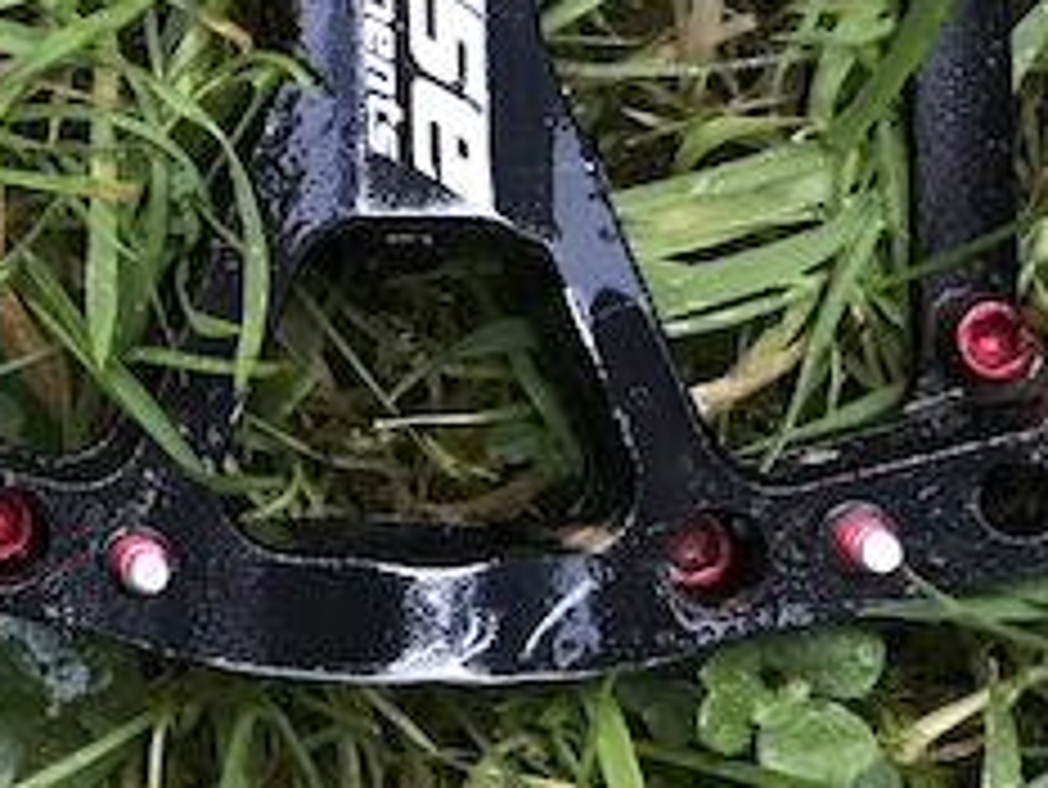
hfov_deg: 18.5
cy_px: -140
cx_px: -427
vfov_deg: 14.9
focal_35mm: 96
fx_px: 2908
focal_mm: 3.99
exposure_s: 1/14
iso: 100
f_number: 1.8
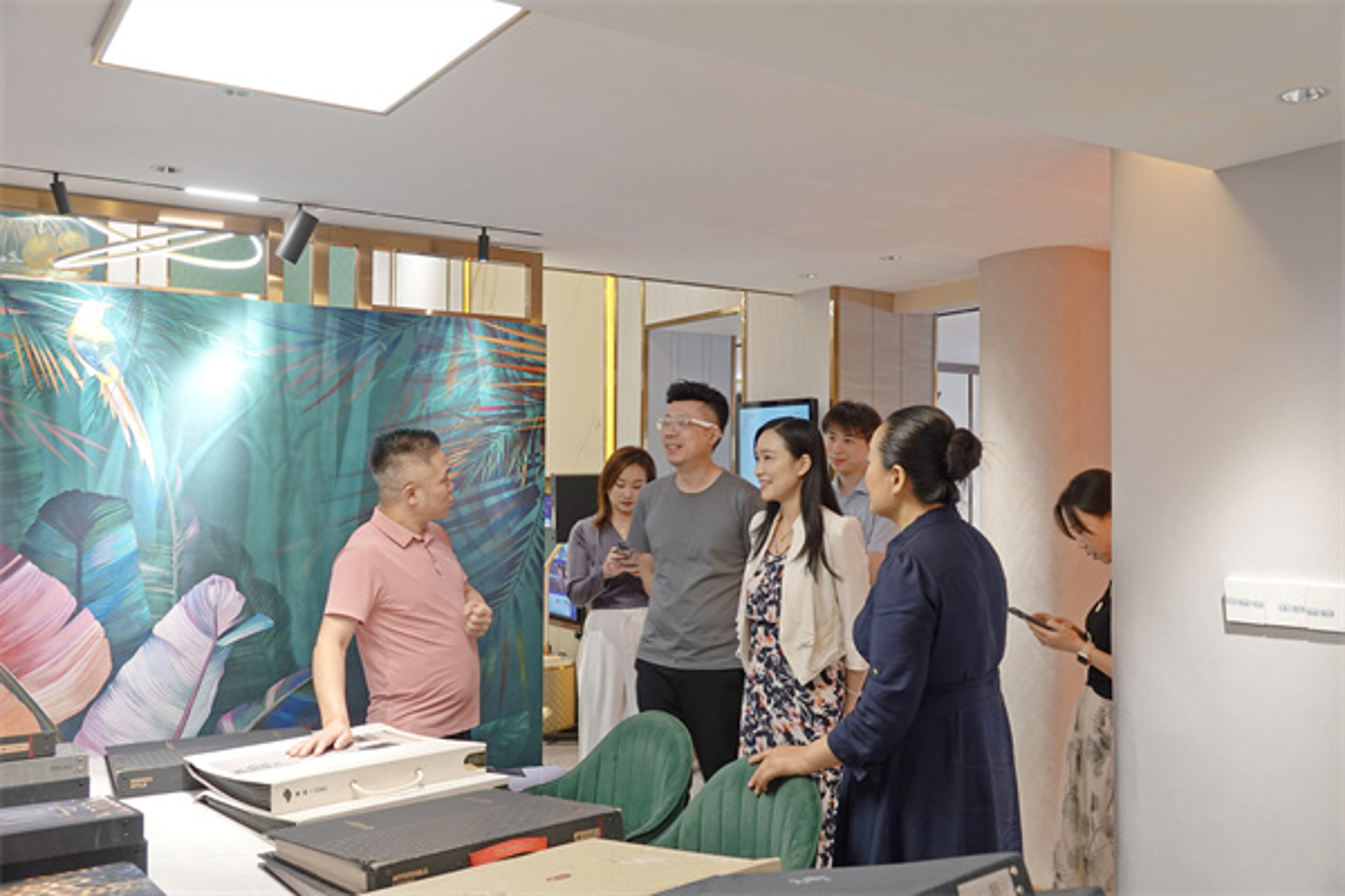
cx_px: 672
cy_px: 448
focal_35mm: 30
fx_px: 1121
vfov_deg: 43.6
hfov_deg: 61.9
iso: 100
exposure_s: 1/30
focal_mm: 11.03
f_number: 2.8
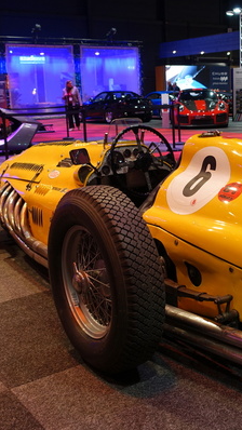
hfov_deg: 24.2
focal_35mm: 49
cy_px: 215
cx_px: 184
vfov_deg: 42.1
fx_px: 559
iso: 250
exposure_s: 1/40
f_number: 2.5
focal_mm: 11.33
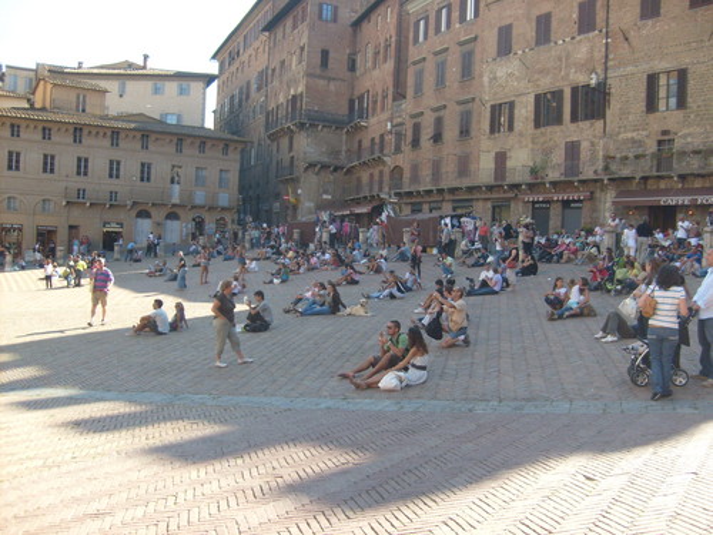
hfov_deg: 52.6
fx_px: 721
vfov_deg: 40.7
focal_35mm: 35
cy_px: 268
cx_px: 356
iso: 80
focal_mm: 5.8
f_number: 7.1
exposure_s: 1/90
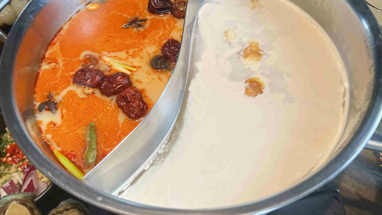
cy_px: 76
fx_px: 294
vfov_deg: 39.8
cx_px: 187
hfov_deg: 66.1
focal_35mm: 29
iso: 50
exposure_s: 1/120
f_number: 1.5
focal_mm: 5.7
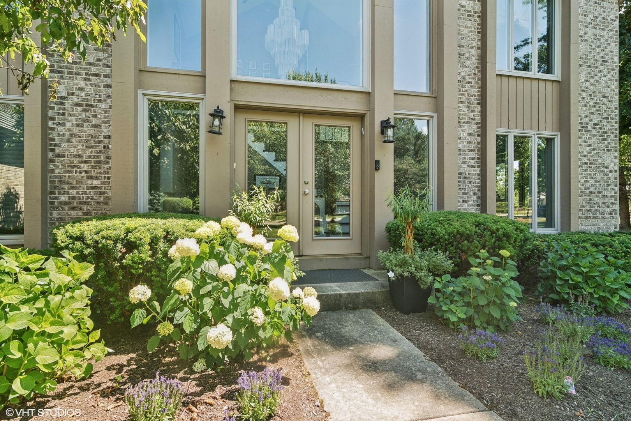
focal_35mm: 18
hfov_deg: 90.0
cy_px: 210
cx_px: 316
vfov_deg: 67.4
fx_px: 315
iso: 200
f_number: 8
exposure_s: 1/50
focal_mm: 12
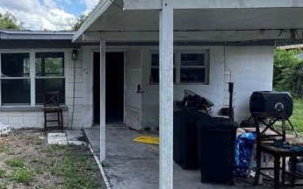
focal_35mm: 44
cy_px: 88
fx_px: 364
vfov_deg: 29.2
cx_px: 33
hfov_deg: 41.8
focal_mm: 2.22
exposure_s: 1/361
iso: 40
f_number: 2.2
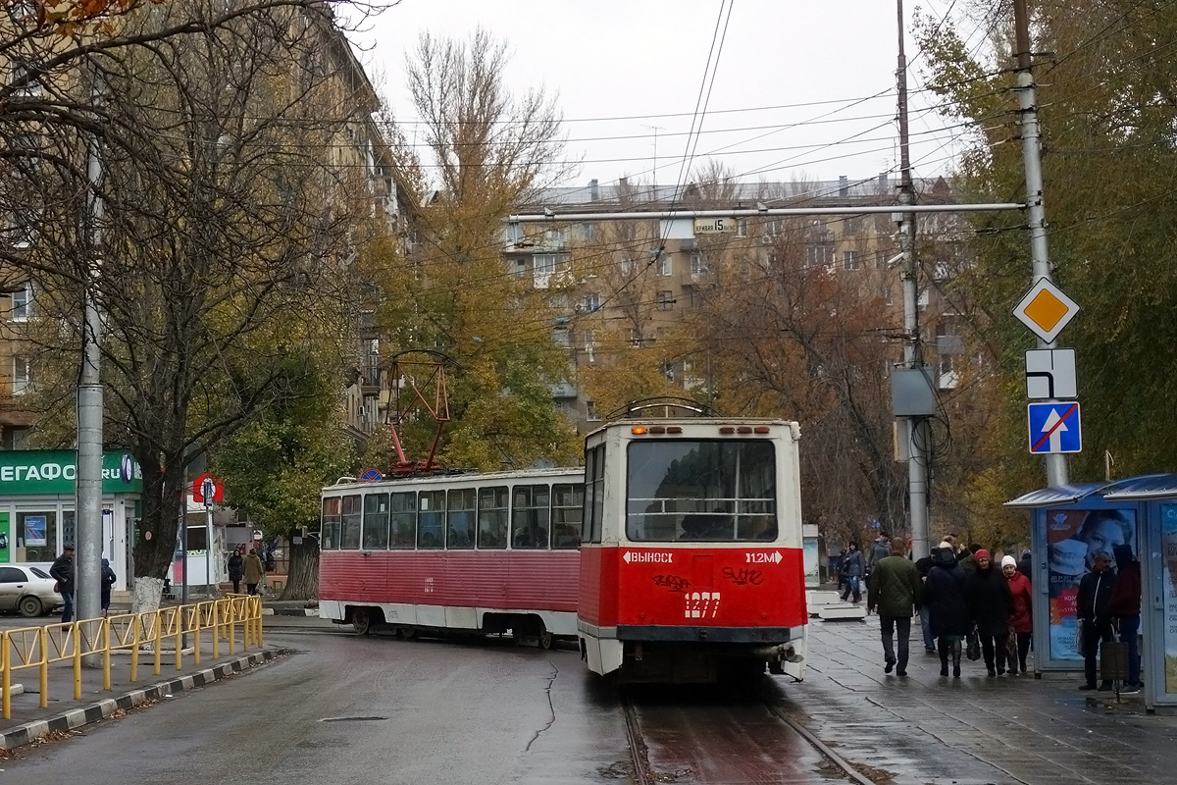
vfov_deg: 24.2
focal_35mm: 56
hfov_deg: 35.6
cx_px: 588
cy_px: 392
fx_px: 1831
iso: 400
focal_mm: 20.85
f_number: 3.5
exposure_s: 1/500
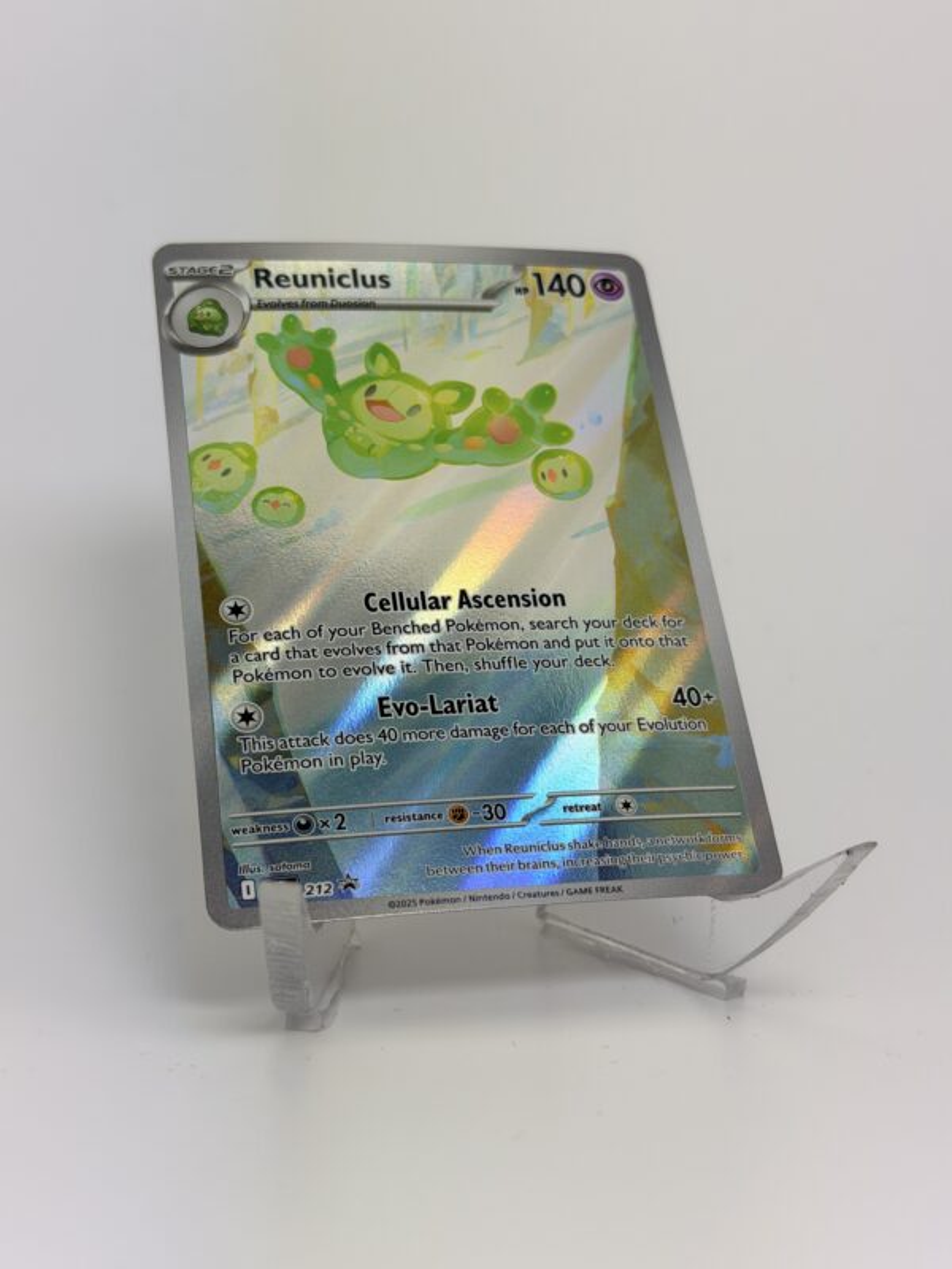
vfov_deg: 39.7
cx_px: 476
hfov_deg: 30.3
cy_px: 634
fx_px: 1760
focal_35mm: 48
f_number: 1.78
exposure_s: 1/1041
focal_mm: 6.76
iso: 64
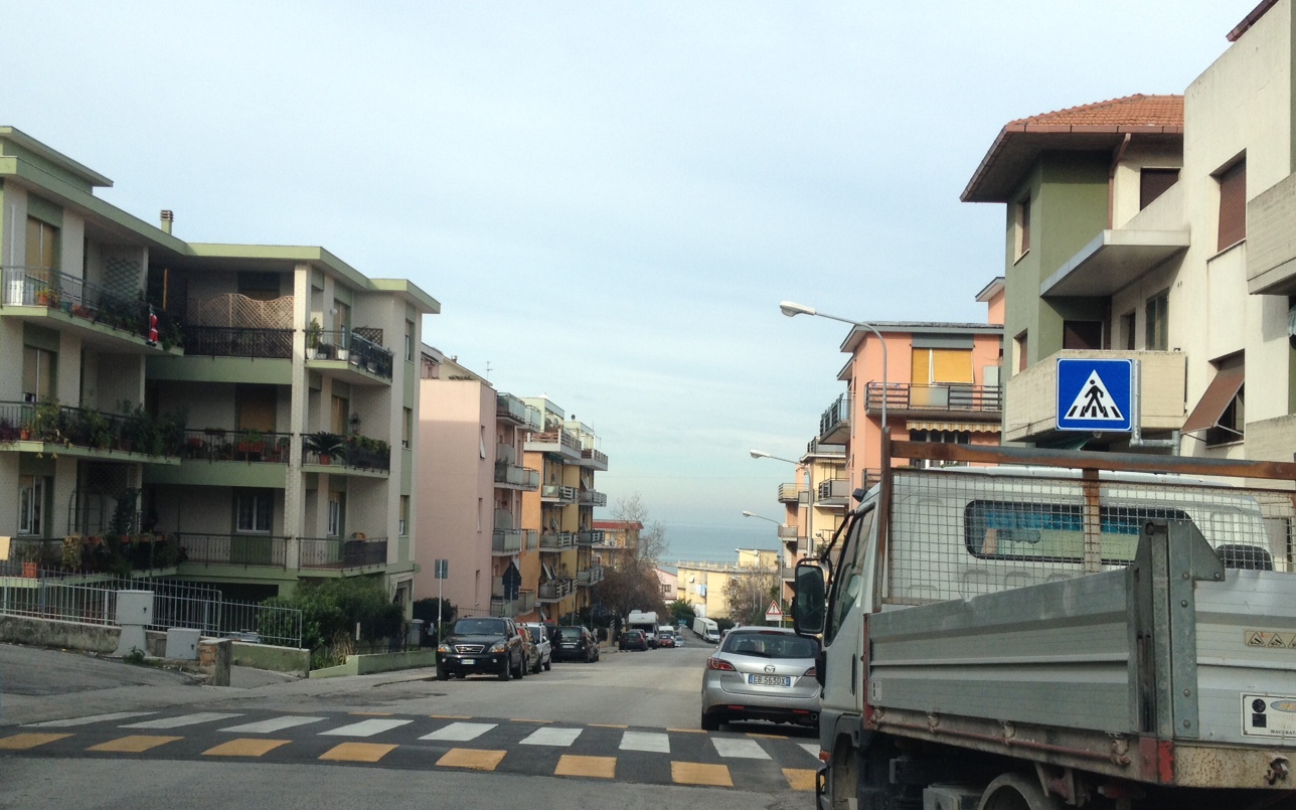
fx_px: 1660
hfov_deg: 42.6
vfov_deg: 27.4
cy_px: 491
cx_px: 595
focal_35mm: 47
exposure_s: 1/863
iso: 50
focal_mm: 4.28
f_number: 2.4
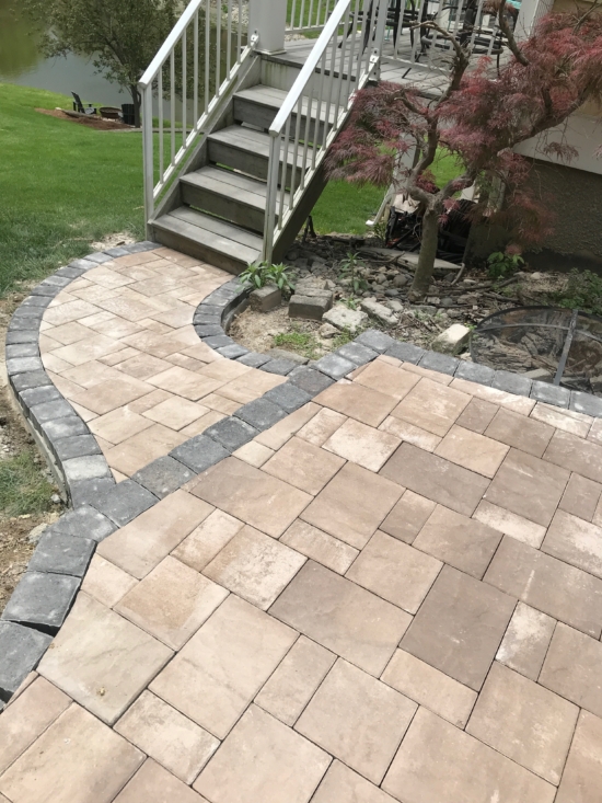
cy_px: 402
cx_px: 301
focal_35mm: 28
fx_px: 649
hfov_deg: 49.8
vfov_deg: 63.4
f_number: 1.8
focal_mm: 3.99
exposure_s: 1/1916
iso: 20
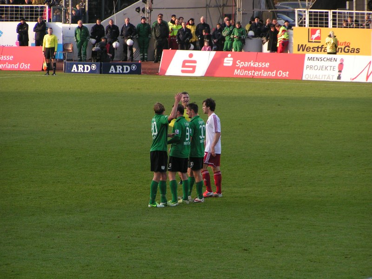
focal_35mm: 236
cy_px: 140
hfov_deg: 8.4
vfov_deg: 6.3
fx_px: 2536
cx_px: 186
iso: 80
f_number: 3.5
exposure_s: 1/250
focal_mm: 36.1
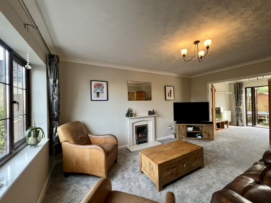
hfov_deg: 106.2
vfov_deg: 89.9
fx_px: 102
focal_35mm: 13
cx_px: 136
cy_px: 102
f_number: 1.8
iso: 200
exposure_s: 1/99
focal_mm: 1.57
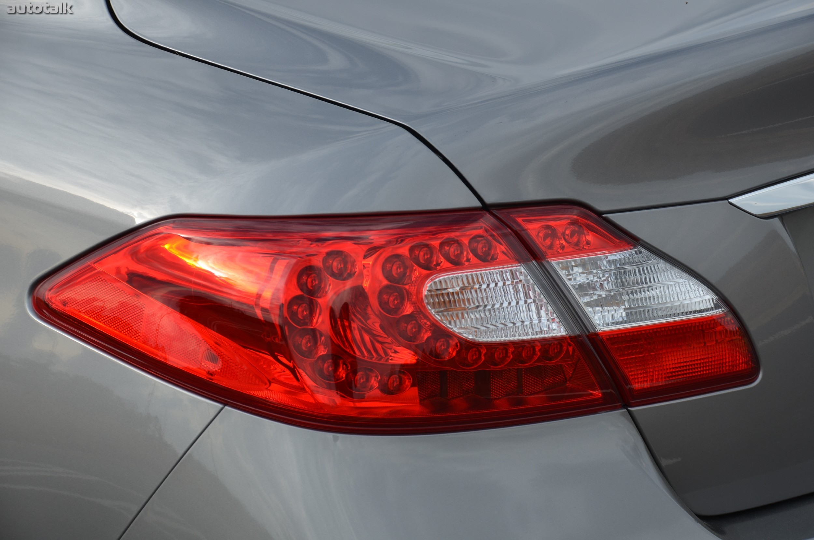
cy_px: 270
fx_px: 2708
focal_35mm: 120
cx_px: 407
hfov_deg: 17.1
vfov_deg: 11.4
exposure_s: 1/250
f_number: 8
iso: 125
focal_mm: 80
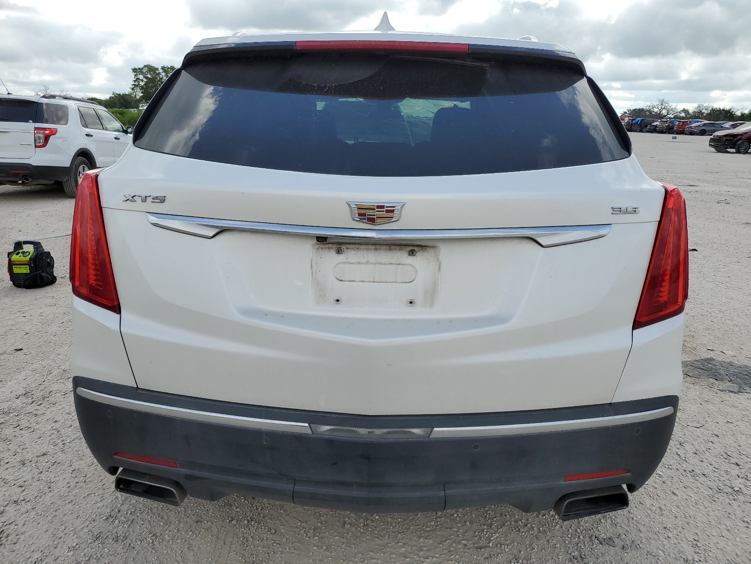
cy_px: 282
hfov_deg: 67.3
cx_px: 376
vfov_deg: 53.1
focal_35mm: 26
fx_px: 564
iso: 50
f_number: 1.5
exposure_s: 1/2500
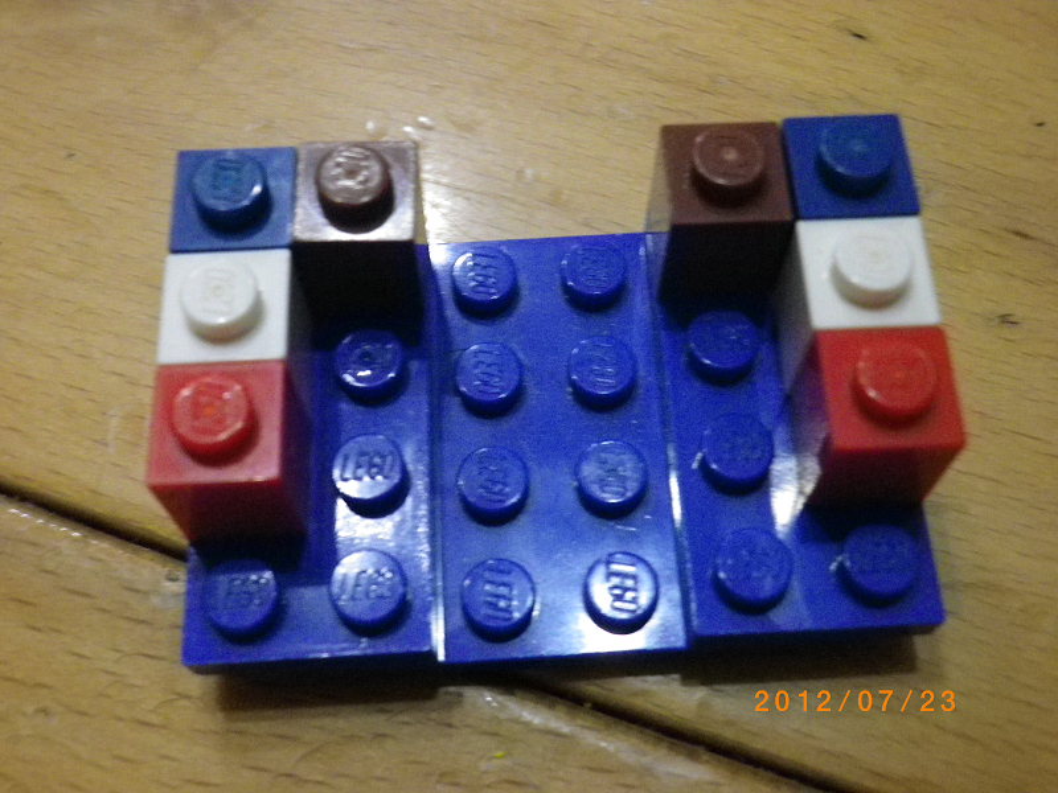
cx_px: 529
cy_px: 396
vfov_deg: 35.1
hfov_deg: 45.8
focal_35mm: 41
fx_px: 1253
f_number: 3.9
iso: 800
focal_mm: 7.3
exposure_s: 1/15
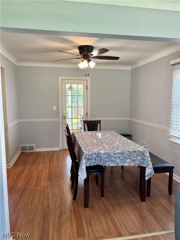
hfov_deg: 53.1
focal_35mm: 26
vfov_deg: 67.3
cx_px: 90
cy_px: 120
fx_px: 180
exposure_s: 1/120
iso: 100
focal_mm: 5.7
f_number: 1.5
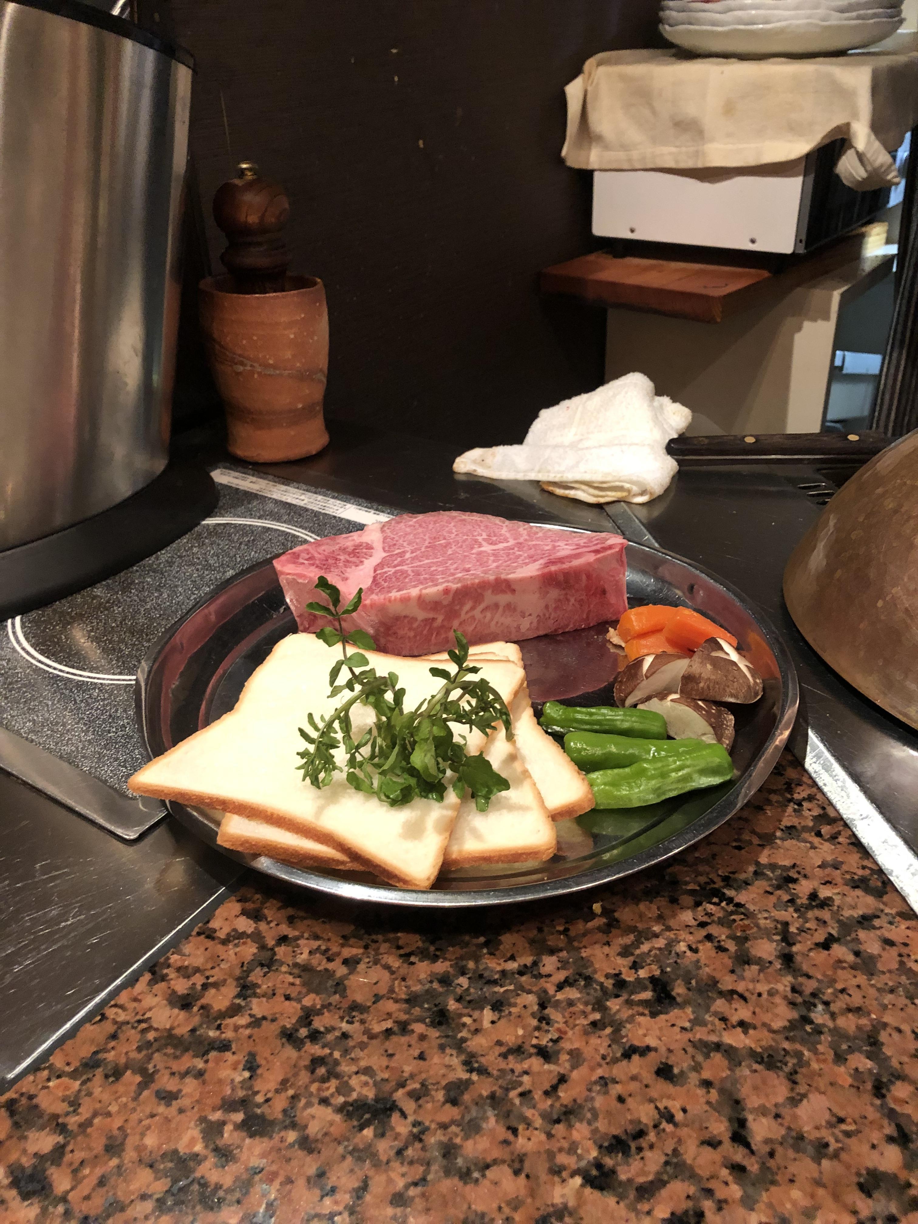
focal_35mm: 28
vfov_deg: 63.4
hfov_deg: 49.7
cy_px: 612
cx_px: 459
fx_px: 990
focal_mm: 4
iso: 100
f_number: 1.8
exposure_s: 1/6
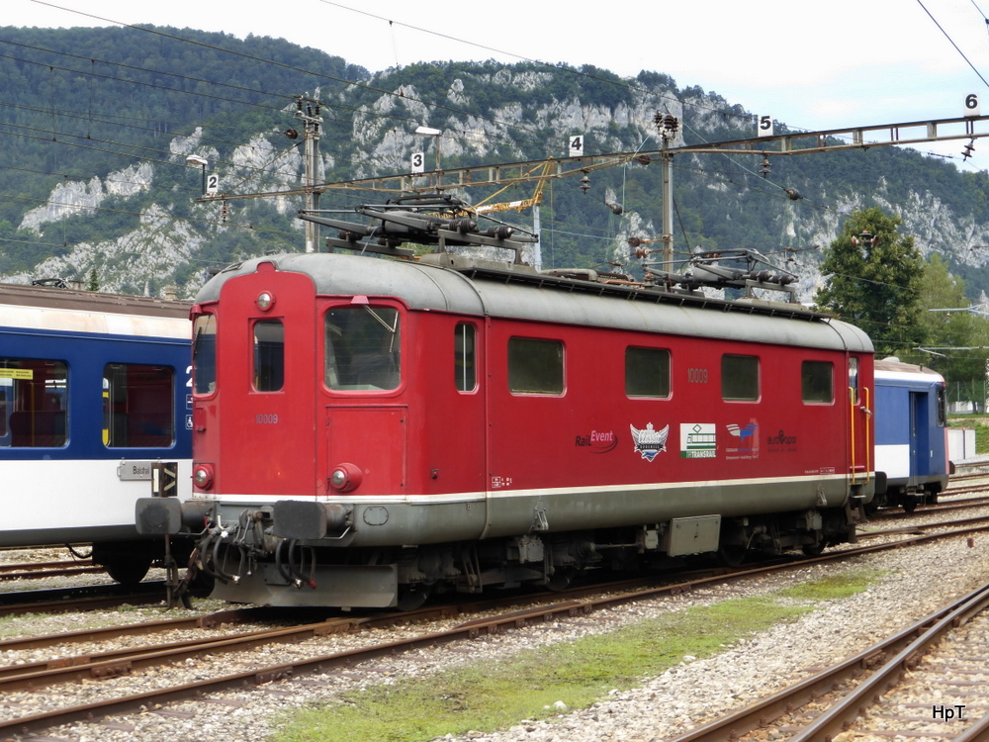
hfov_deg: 29.8
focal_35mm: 65
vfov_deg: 22.6
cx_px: 494
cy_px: 371
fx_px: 1857
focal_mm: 11
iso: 100
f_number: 4.8
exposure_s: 1/160
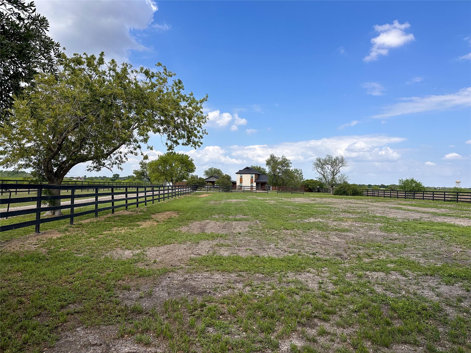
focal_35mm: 24
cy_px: 176
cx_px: 236
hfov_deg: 71.6
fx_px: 327
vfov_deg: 56.8
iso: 80
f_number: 1.8
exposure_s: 1/4300
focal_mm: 6.86
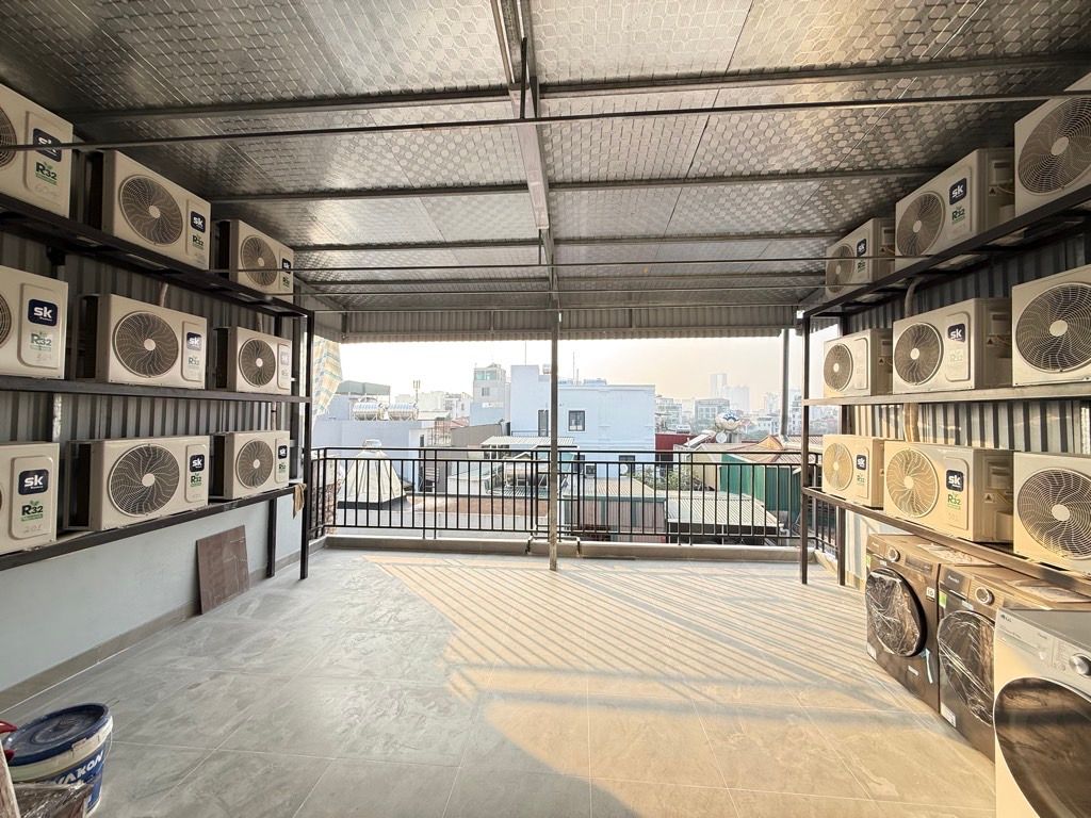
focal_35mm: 14
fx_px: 441
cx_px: 546
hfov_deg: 102.1
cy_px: 409
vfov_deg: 85.7
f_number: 2.2
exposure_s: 1/165
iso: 64
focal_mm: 2.22
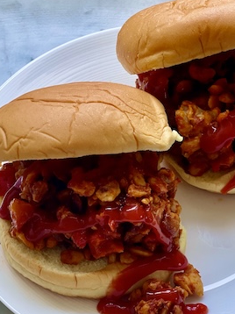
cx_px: 165
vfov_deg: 20.2
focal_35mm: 97
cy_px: 160
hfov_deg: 15.2
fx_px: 879
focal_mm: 6
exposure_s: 1/122
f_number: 2
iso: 64
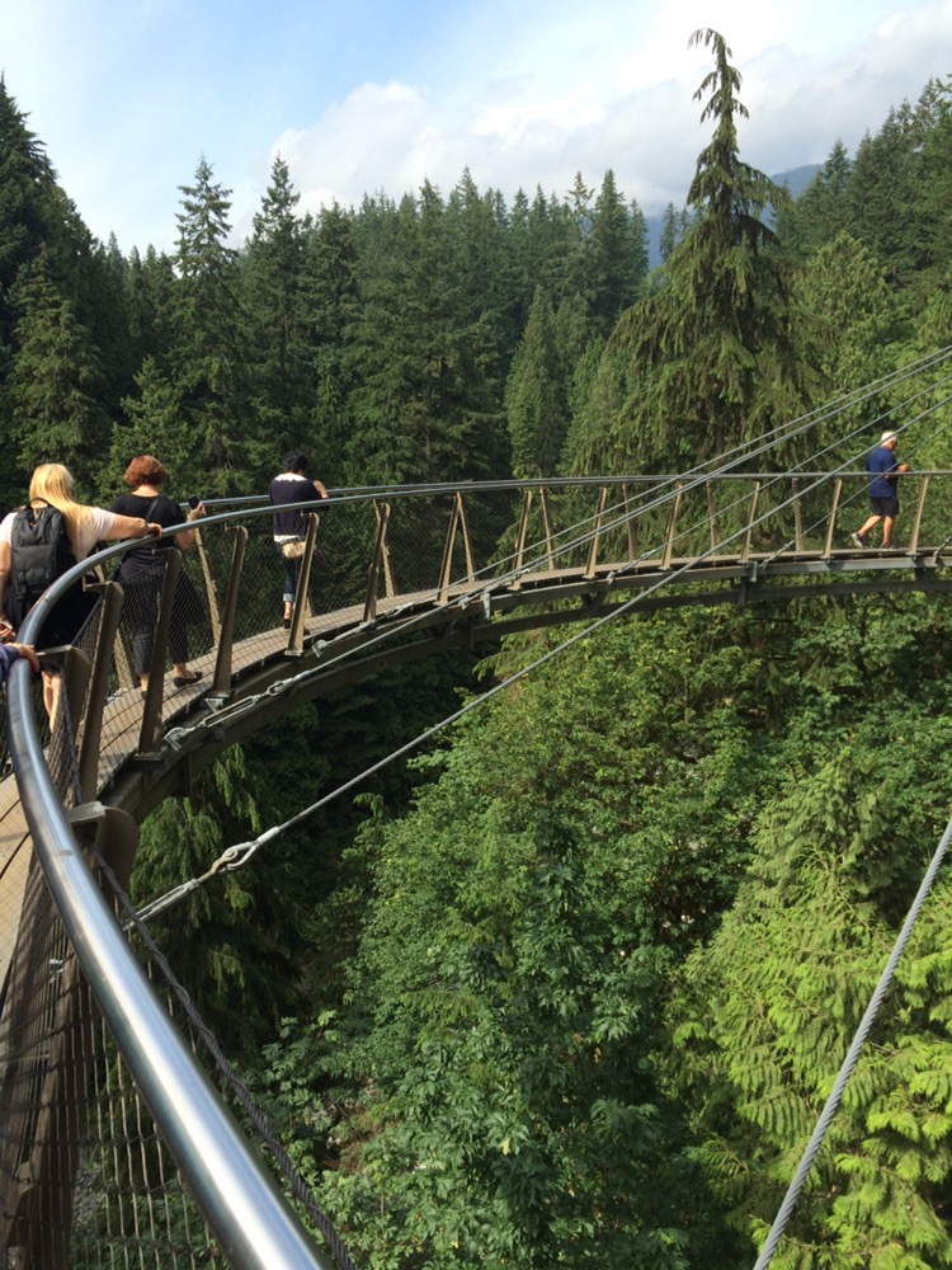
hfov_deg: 48.2
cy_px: 635
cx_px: 476
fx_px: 1063
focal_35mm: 29
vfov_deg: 61.7
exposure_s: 1/707
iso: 32
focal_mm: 4.15
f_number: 2.2
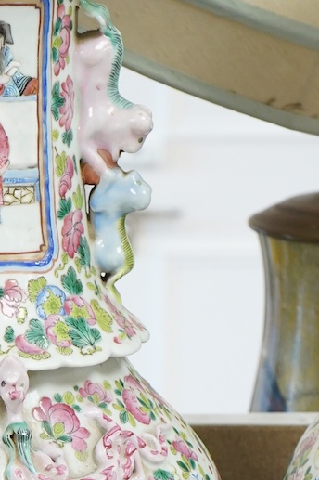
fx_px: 2169
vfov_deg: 12.4
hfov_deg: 8.4
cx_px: -13
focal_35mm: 163
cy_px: 532
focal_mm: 49
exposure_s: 1/125
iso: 2500
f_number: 5.6
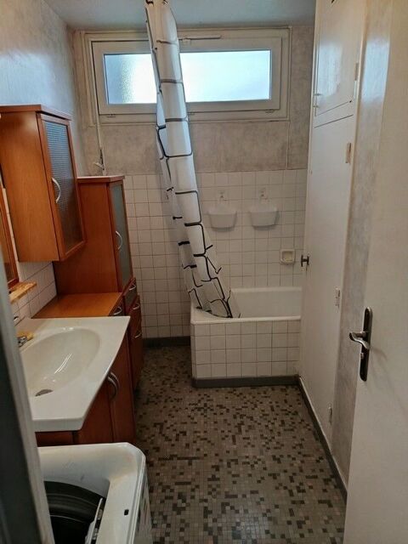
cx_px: 204
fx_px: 377
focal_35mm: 24
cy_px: 272
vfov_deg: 71.6
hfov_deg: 56.8
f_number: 1.7
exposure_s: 1/100
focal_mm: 5.24
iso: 466
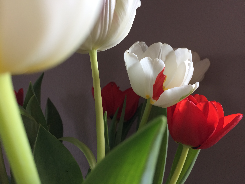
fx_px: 205
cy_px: 92
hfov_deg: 61.7
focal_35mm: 29
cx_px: 122
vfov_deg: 48.2
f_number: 2.2
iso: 64
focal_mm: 4.15
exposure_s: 1/30
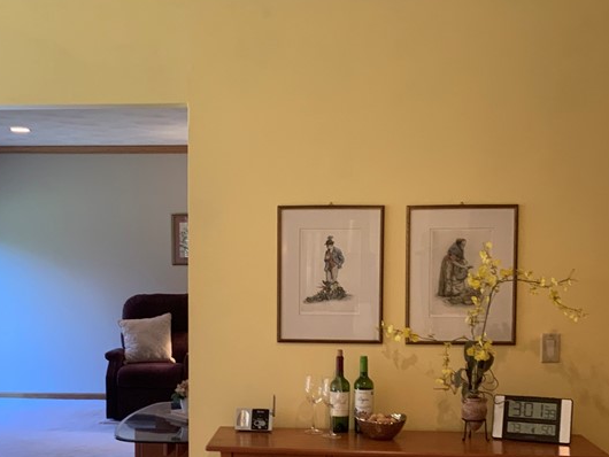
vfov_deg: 25.9
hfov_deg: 34.2
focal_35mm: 56
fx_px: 986
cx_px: 240
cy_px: 333
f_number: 1.8
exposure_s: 1/60
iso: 80
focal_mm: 3
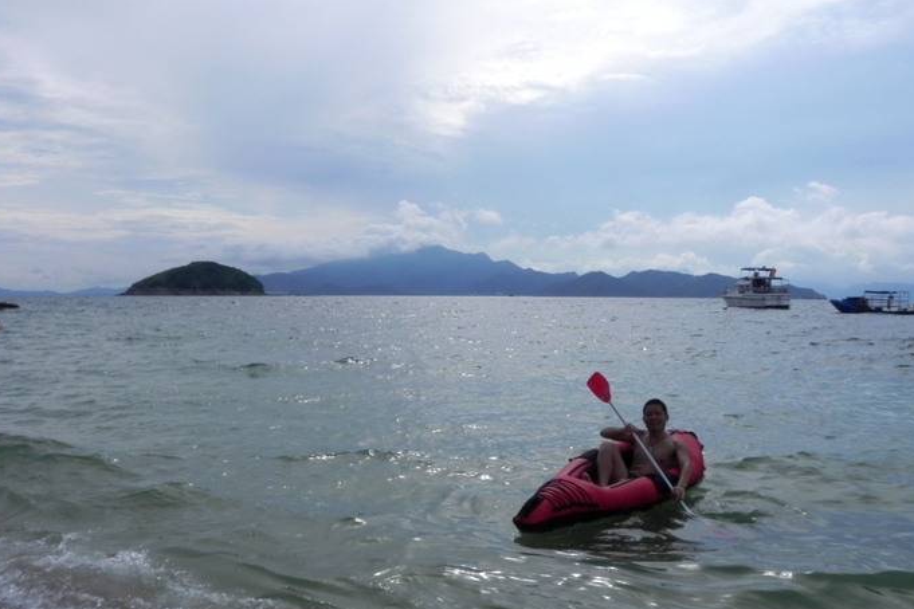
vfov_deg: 42.2
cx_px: 455
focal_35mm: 31
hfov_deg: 60.3
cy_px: 348
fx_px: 787
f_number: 8
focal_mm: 5.2
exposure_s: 1/710
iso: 160
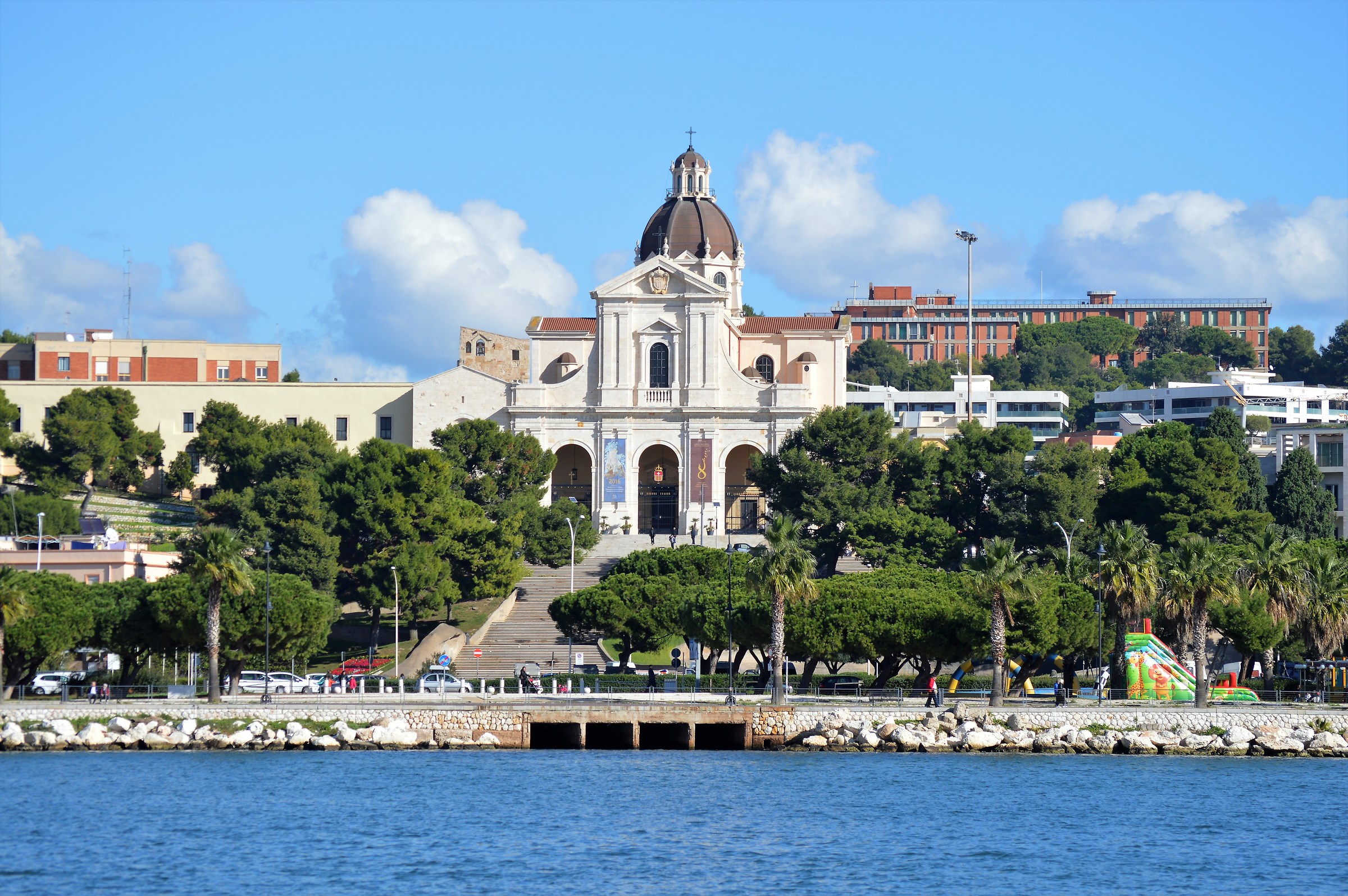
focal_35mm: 147
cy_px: 448
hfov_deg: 14.0
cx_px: 674
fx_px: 5500
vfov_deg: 9.3
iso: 100
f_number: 9
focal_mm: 98
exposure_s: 1/320
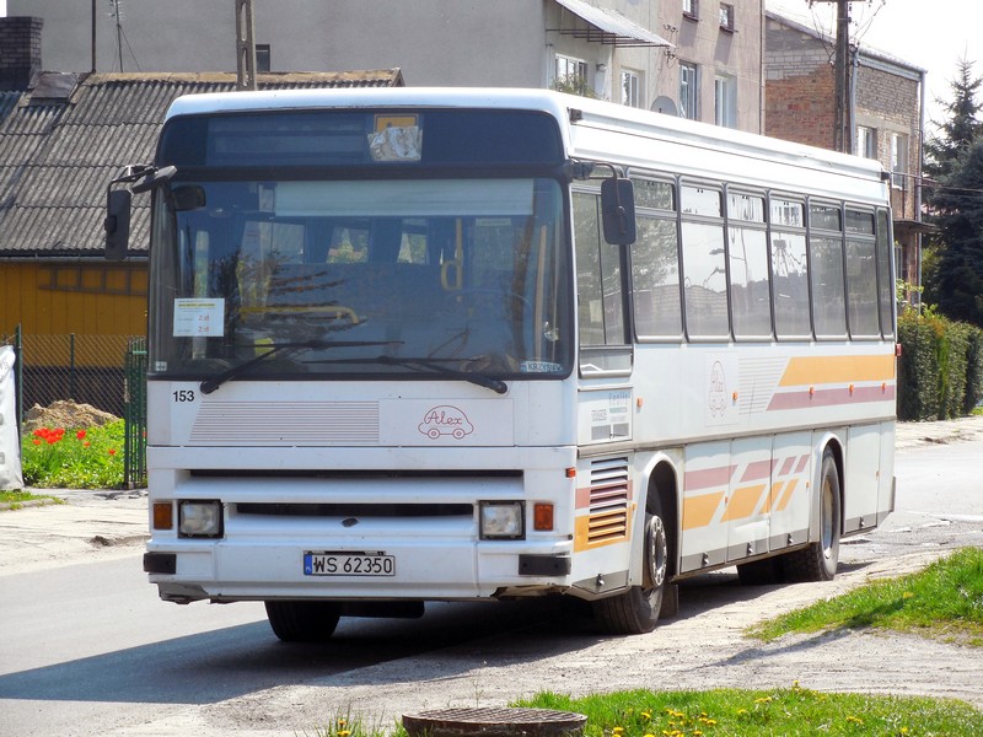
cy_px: 368
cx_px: 492
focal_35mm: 170
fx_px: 4828
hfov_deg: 11.6
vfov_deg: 8.7
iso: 125
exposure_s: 1/320
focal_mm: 30.6
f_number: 5
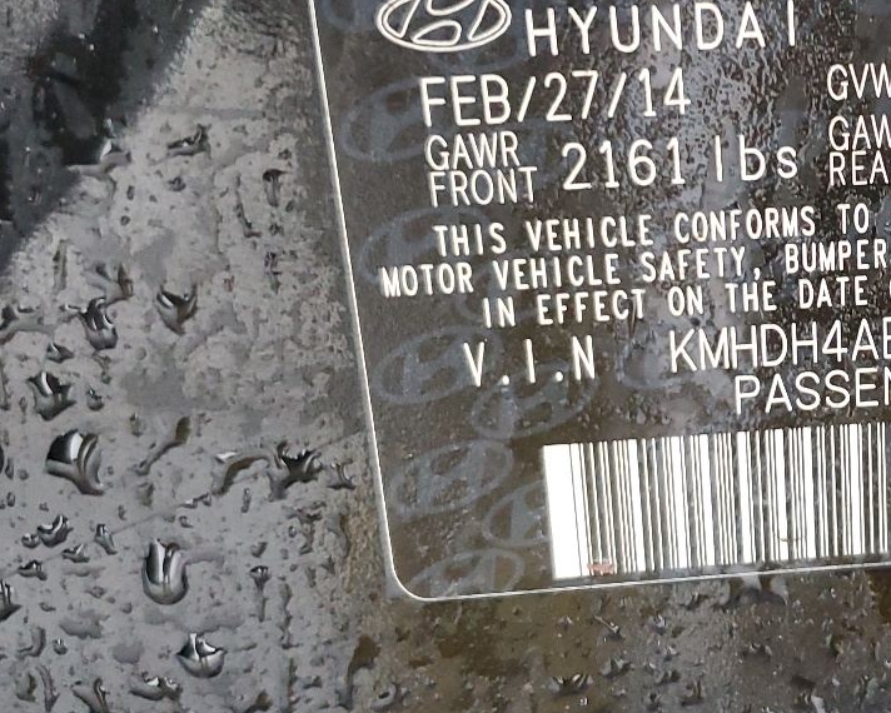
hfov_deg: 30.9
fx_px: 1504
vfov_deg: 26.7
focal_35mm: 57
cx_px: 862
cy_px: 345
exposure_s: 1/60.2
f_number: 1.5
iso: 211
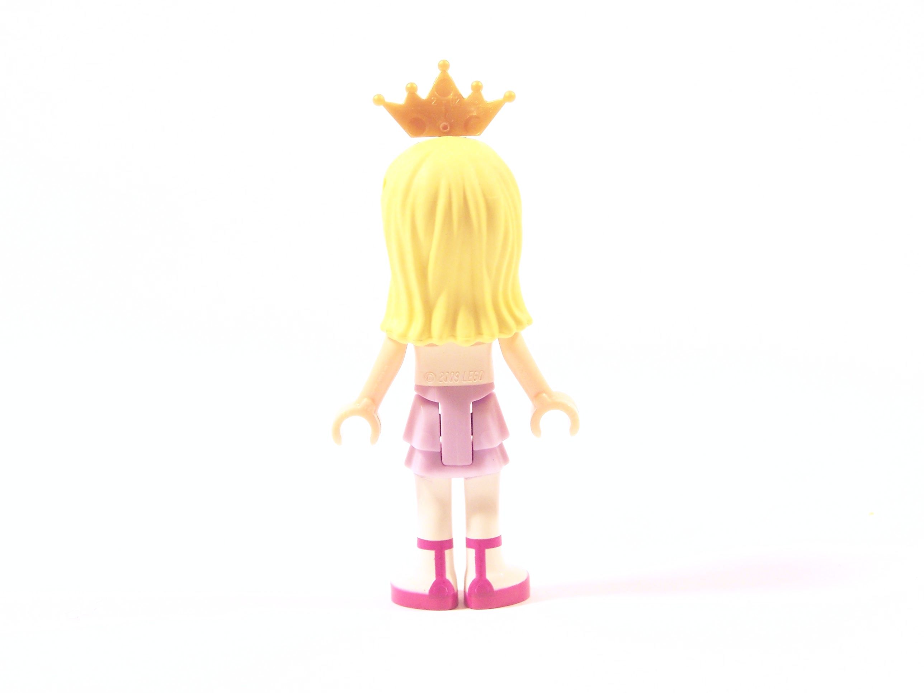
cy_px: 346
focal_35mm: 82
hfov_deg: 23.8
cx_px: 462
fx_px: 2189
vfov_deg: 18.0
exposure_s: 1/20
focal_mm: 13.7
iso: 200
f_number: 3.6
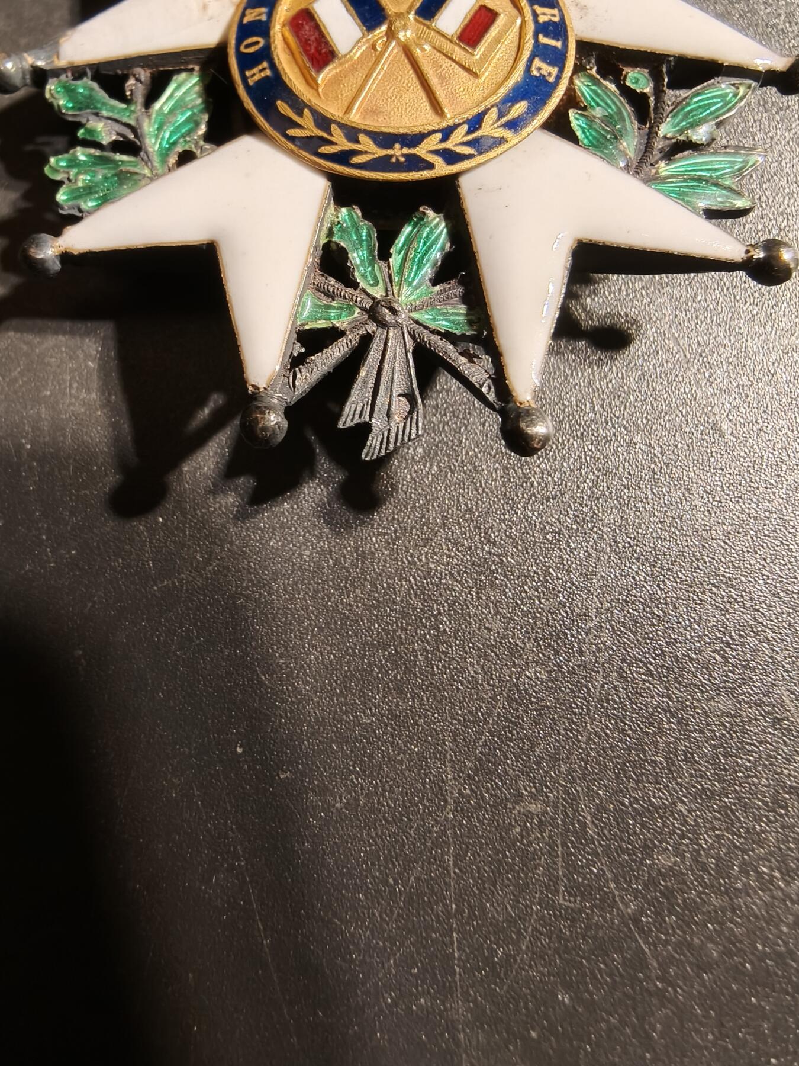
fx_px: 708
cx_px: 400
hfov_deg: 58.9
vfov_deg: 73.9
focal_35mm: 23
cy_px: 533
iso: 250
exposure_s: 1/50
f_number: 2
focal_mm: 2.32
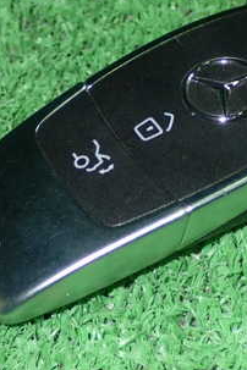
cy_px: 150
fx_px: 1420
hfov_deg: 9.9
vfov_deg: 14.9
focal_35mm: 138
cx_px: 148
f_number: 11
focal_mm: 11.88
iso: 800
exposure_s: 1/60
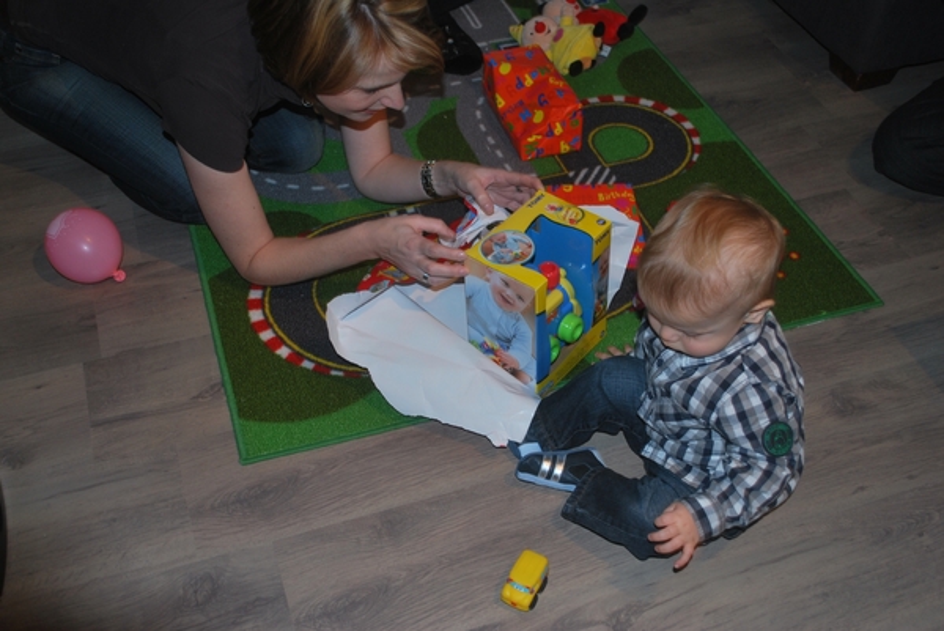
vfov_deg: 34.3
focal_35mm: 39
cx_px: 472
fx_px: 1023
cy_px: 316
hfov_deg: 49.5
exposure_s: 1/60
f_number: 4.5
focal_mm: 26
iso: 200
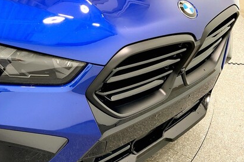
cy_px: 81
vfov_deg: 42.3
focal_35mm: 31
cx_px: 120
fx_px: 210
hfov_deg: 60.3
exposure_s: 1/122
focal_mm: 3
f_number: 1.8
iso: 50
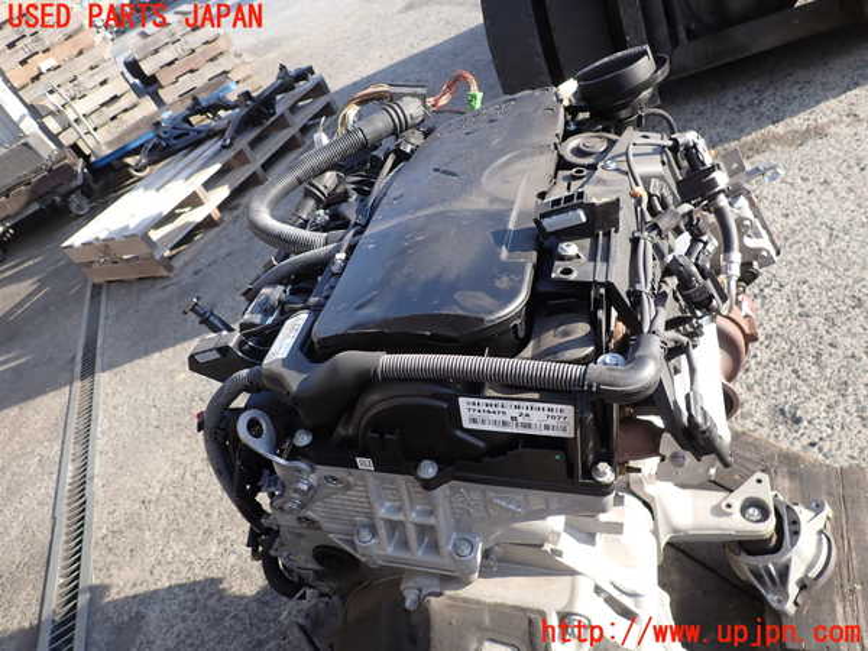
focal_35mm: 25
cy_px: 326
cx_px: 434
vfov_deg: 54.9
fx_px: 627
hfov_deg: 69.4
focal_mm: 4.5
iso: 100
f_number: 2.8
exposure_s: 1/320
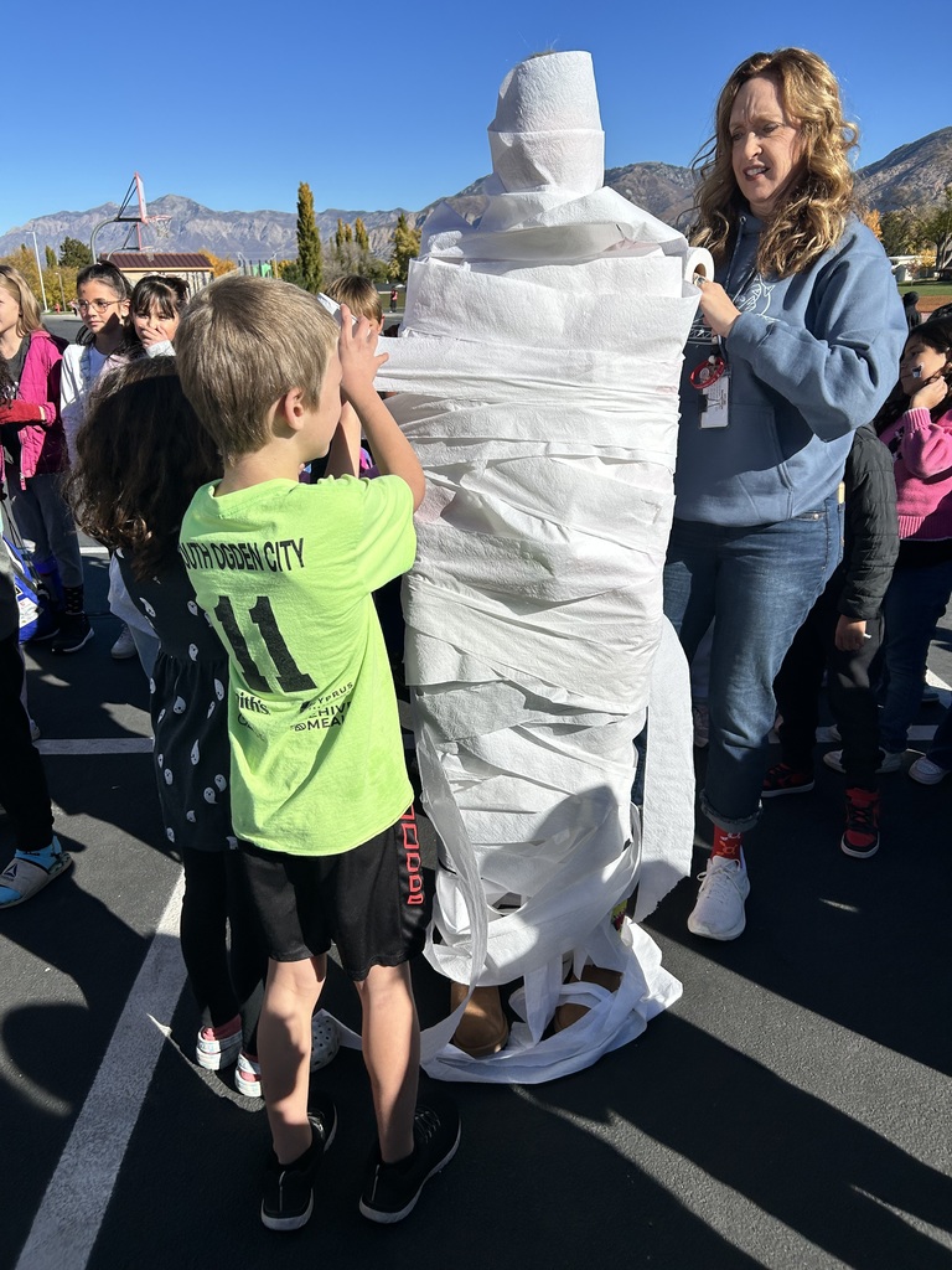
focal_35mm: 26
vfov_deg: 67.3
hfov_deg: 53.1
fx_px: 953
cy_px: 635
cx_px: 476
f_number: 1.5
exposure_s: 1/7463
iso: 50
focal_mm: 5.7
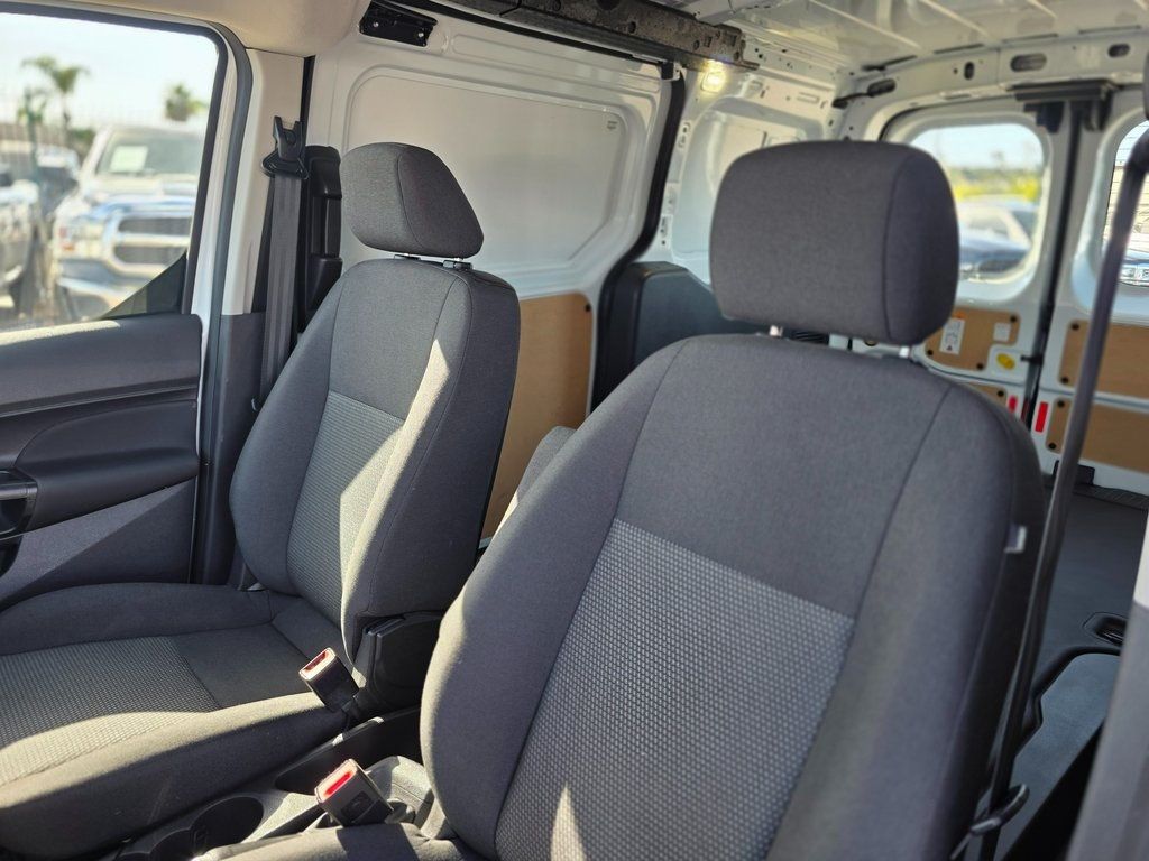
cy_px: 430
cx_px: 574
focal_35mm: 23
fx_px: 763
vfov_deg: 58.9
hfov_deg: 73.9
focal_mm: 6.3
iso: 50
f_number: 1.7
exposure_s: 1/180
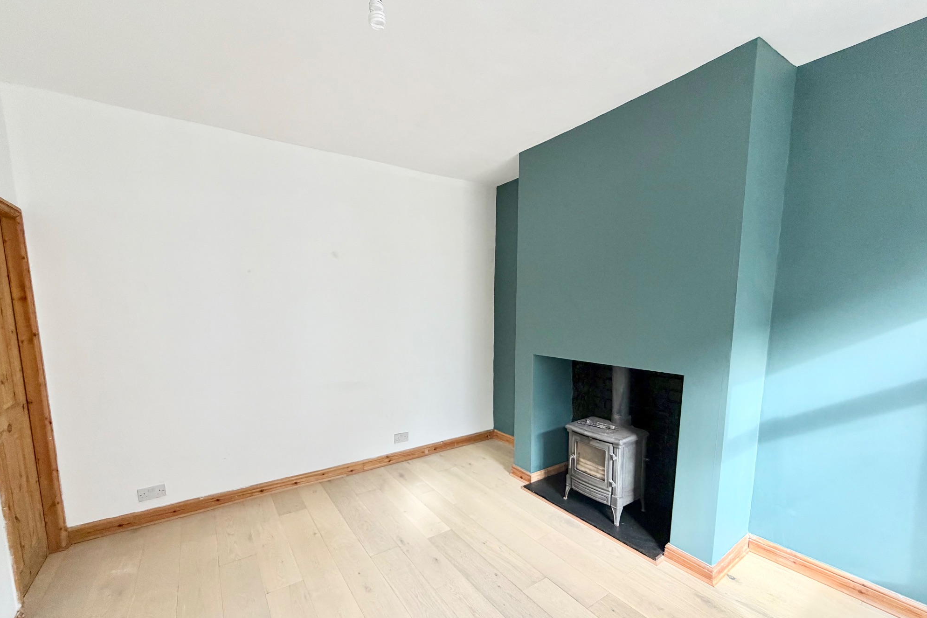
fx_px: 386
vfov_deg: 76.9
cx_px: 457
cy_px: 350
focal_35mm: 15
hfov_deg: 100.4
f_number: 2.2
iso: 250
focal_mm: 2.22
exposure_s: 1/121
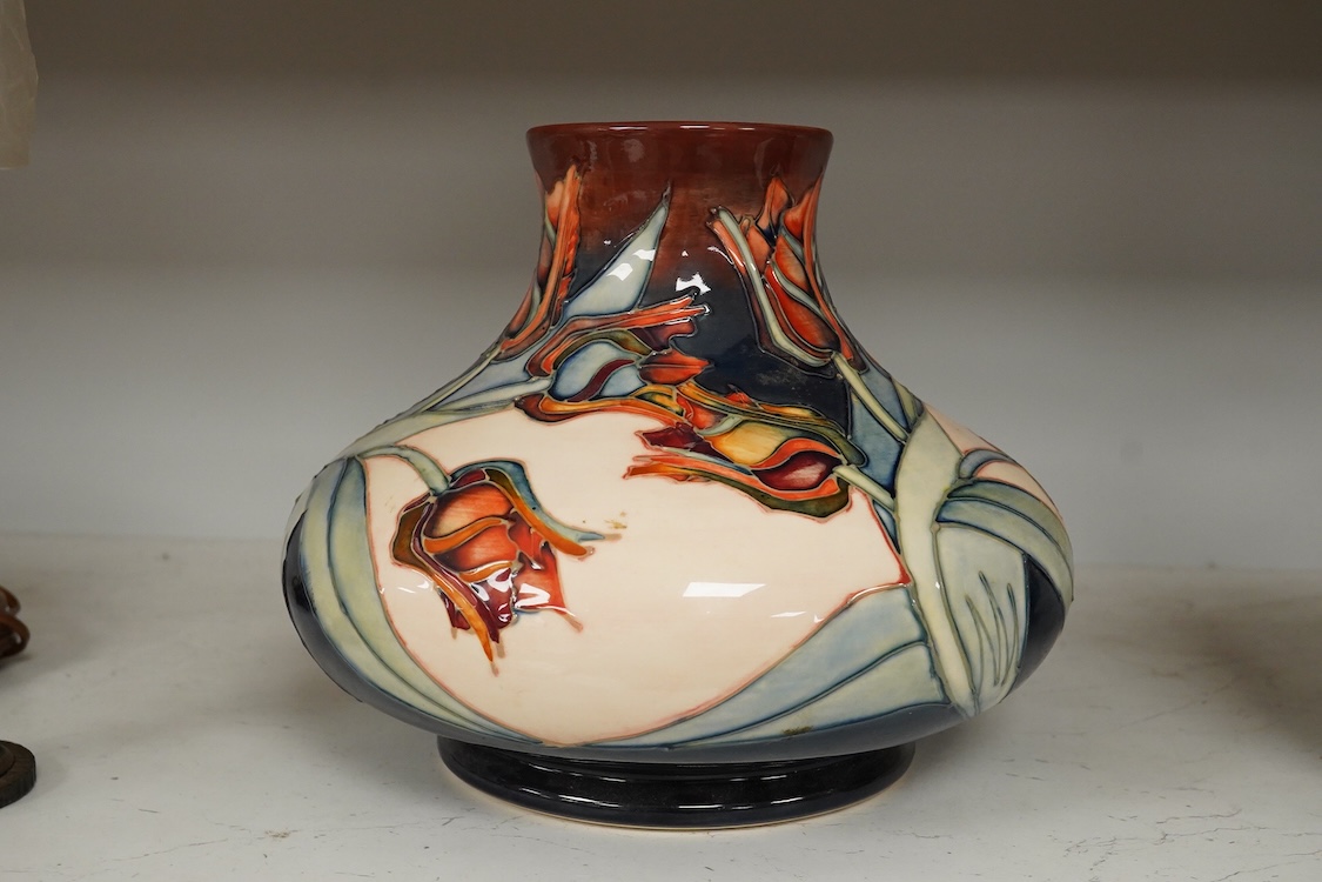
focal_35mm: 45
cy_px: 441
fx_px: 1652
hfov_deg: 43.6
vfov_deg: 29.9
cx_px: 661
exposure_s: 1/125
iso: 2500
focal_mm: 30
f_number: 11
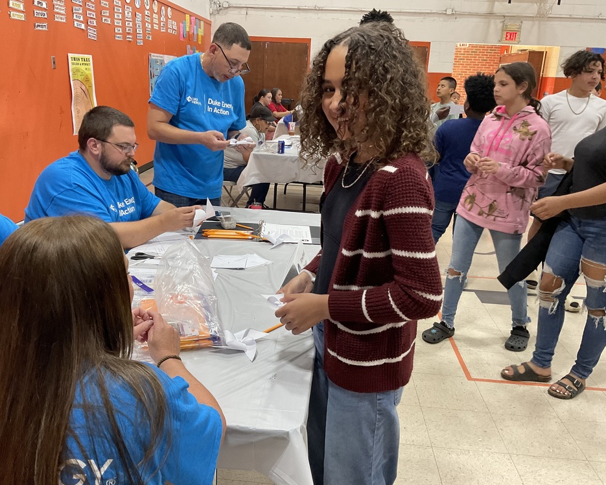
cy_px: 240
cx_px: 276
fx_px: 556
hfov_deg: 57.1
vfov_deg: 47.1
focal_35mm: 31
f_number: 1.8
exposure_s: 1/60
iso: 125
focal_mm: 3
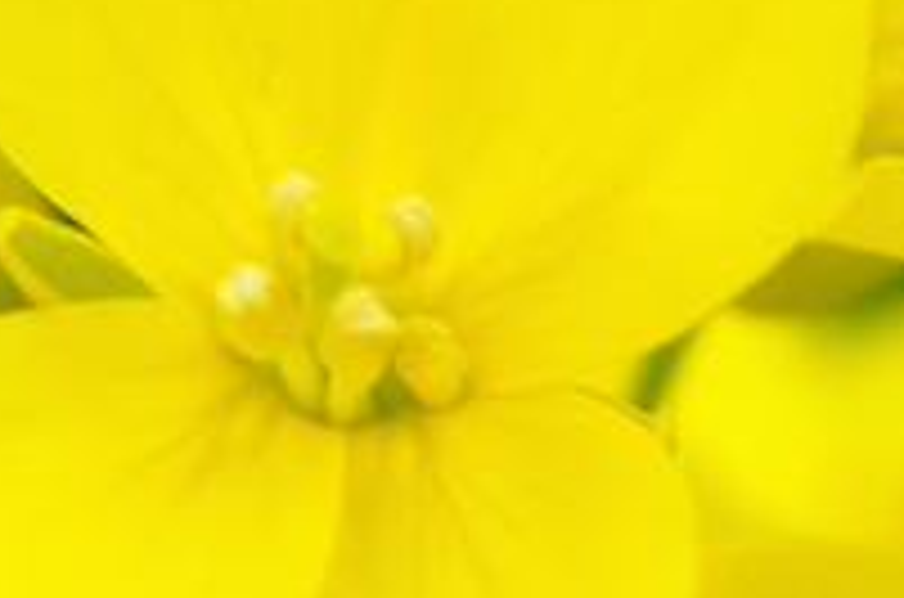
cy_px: -162
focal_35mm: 321
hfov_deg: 6.4
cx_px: -288
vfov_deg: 4.2
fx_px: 8042
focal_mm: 42
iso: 320
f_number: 9
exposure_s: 1/125
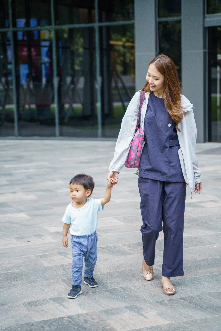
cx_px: 110
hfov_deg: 18.2
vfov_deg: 27.0
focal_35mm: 75
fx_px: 690
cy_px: 166
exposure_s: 1/160
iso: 125
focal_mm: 75
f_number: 2.8
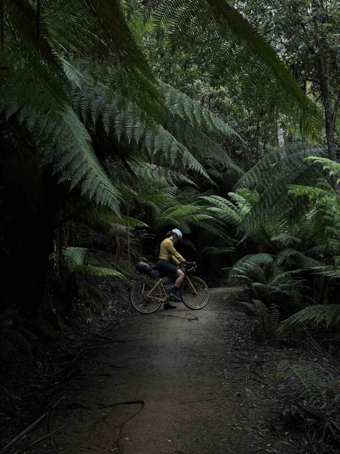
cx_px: 170
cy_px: 227
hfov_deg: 28.0
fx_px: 681
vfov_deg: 36.8
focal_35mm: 52
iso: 50
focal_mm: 5.96
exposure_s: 1/76
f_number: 1.6
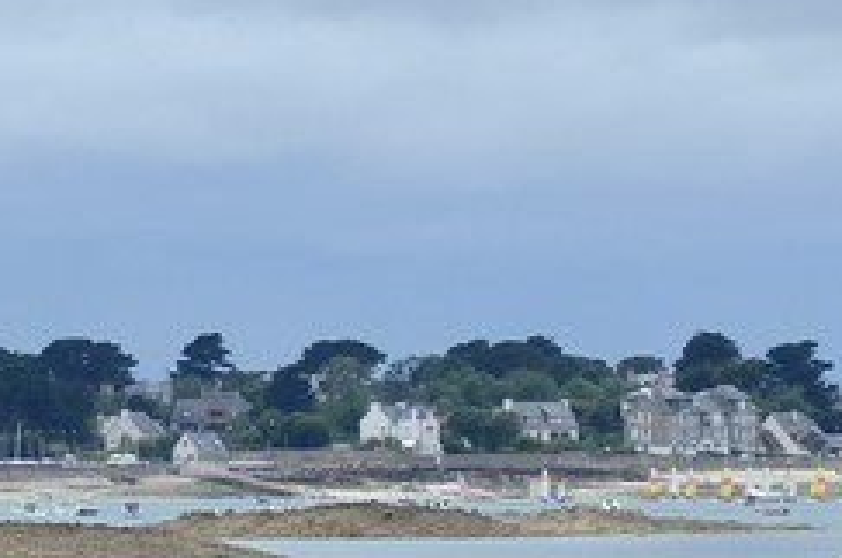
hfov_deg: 3.3
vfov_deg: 2.3
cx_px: 2523
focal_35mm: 607
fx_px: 14169
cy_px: 641
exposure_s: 1/250
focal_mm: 92
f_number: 13
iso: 200
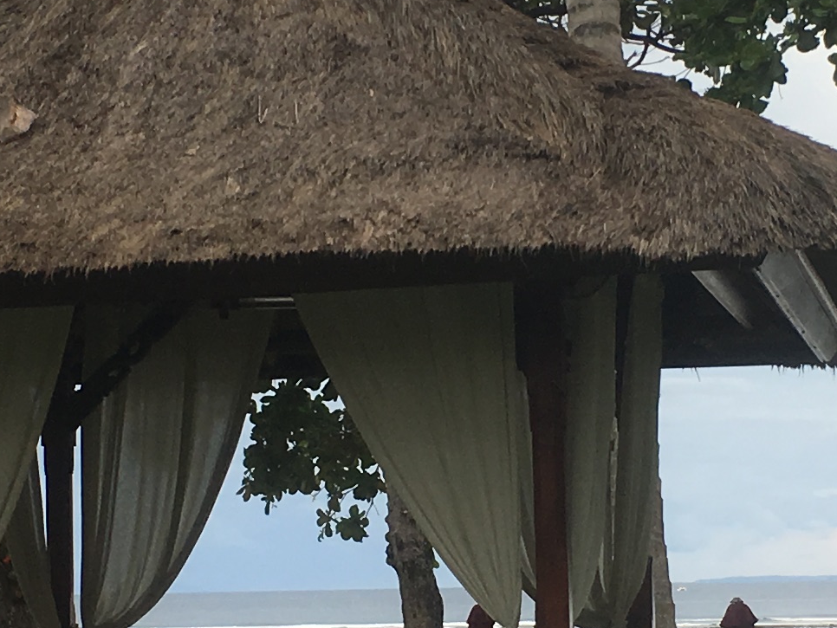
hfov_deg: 16.3
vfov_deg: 12.3
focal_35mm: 121
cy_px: 340
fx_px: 2926
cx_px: 460
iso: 25
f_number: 2.2
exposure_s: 1/405
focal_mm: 4.15
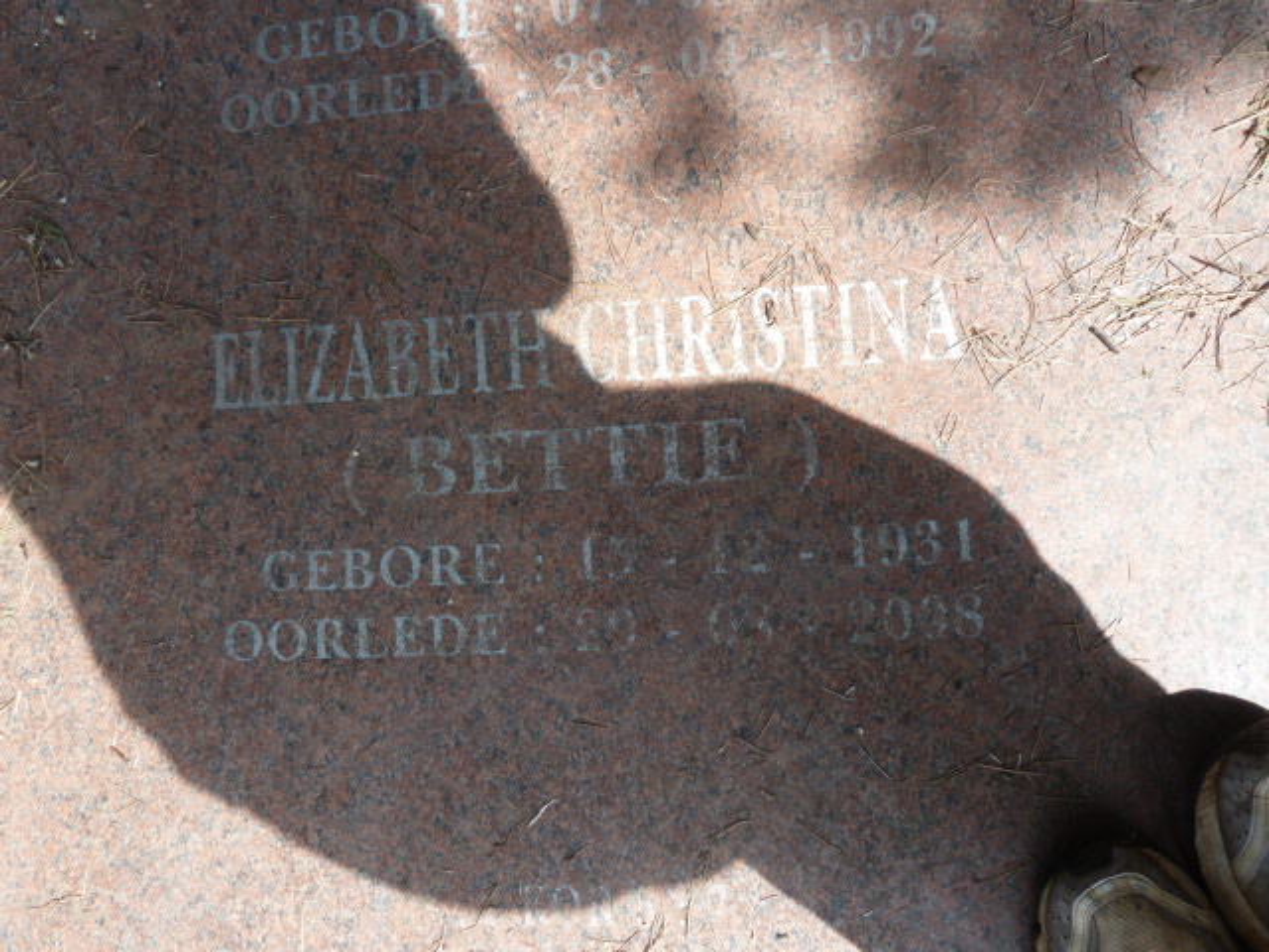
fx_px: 916
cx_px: 634
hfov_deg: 69.4
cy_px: 476
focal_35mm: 25
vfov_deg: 54.9
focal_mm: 4.1
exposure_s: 1/200
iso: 80
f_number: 4
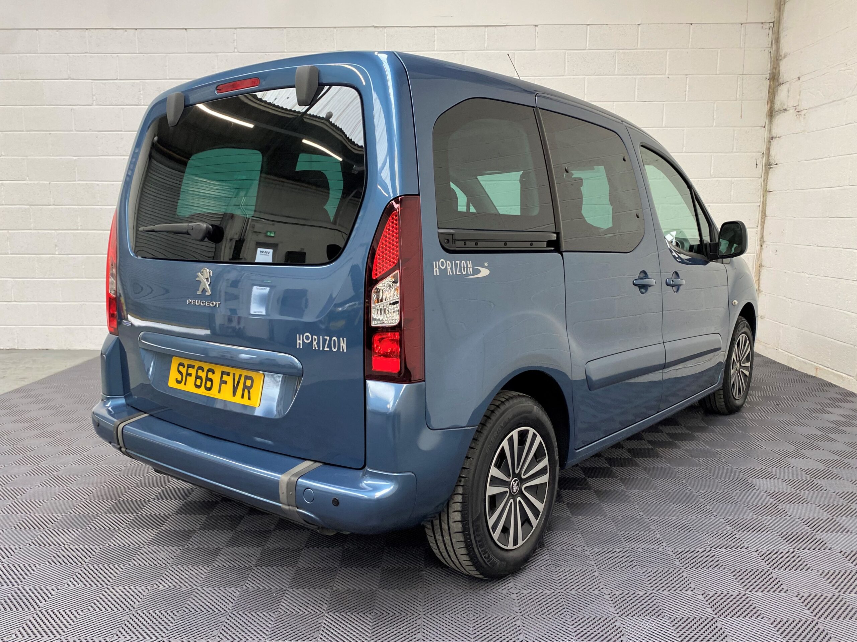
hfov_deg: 67.3
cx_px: 428
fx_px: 644
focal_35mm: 26
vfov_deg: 53.0
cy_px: 321
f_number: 1.8
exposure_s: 1/100
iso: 125
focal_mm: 4.25
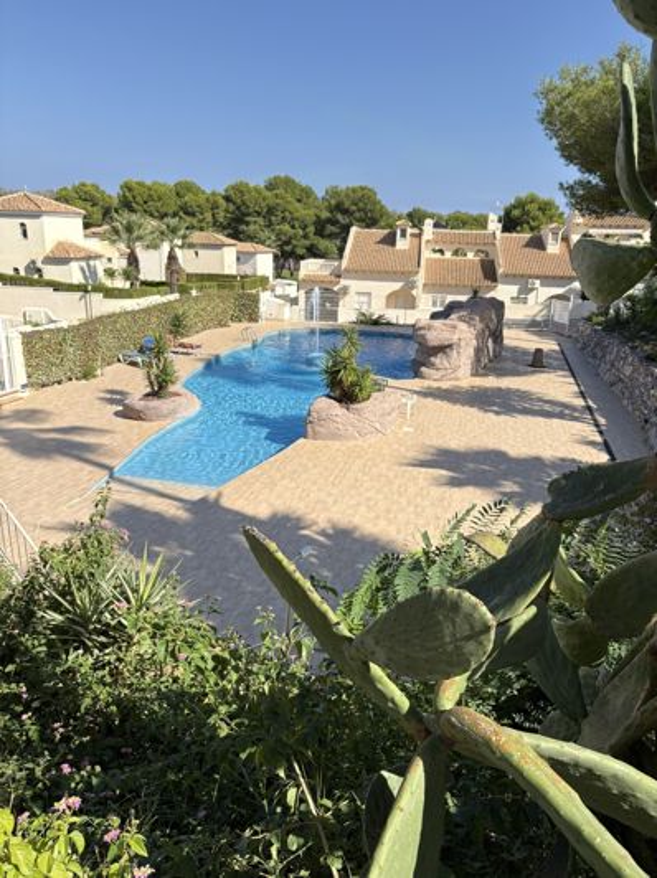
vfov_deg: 67.4
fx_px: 659
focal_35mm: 26
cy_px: 439
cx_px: 328
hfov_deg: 53.0
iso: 64
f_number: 1.6
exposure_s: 1/1287
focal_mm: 5.96
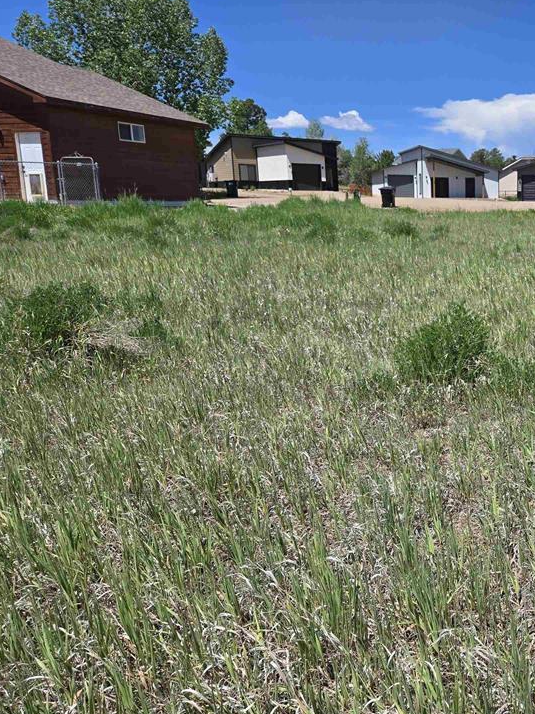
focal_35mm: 33
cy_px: 353
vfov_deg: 55.4
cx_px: 506
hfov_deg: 39.1
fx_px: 680
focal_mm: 5.4
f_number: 1.8
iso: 32
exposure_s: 1/2921
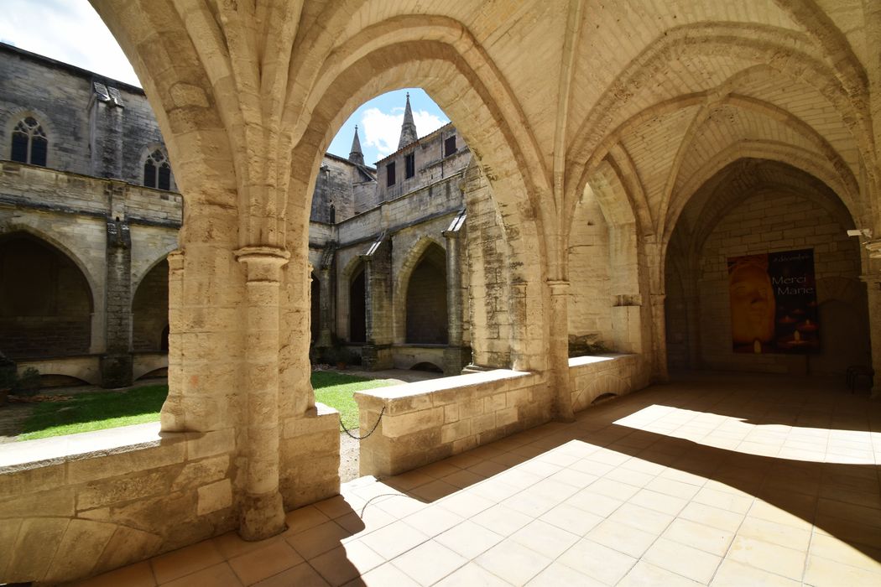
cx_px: 440
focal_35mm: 15
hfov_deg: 100.4
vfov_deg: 77.3
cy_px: 294
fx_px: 367
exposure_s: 1/320
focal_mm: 10
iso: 200
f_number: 9
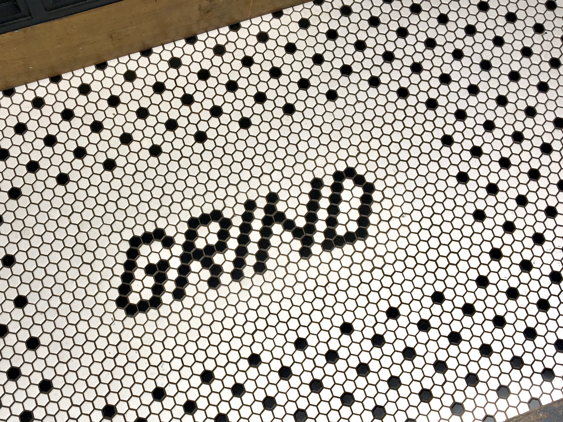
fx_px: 602
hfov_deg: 49.6
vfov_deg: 38.5
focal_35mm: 37
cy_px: 252
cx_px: 209
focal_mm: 4.15
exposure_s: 1/100
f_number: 2.2
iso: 25
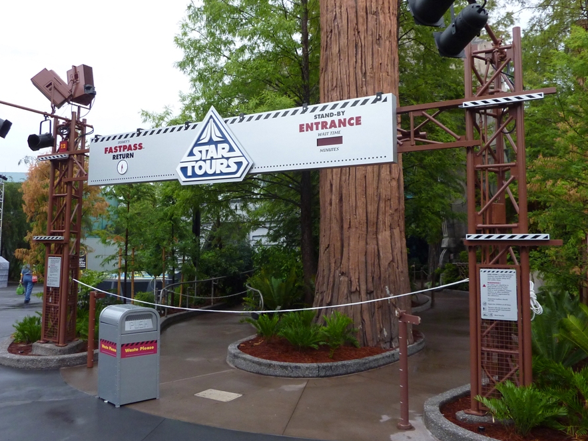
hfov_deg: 61.5
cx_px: 260
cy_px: 201
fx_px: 493
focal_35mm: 29
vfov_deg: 48.2
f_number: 3.3
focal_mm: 4.1
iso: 200
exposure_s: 1/30
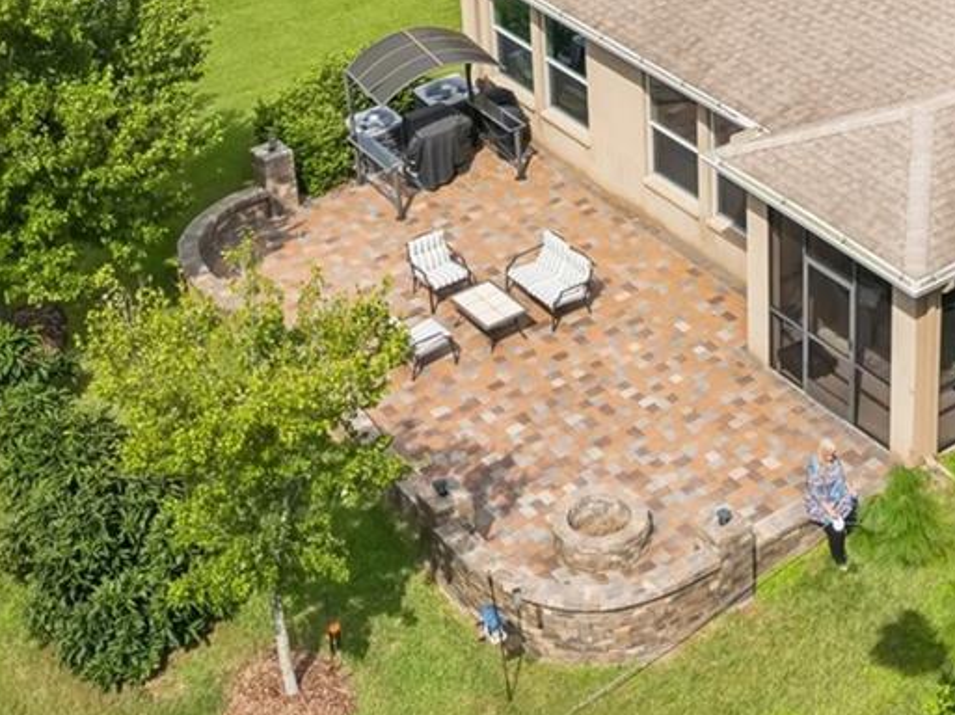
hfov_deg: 29.0
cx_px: 698
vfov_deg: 21.2
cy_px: -62
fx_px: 1820
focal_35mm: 66
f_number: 2.8
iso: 100
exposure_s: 1/1600
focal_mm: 8.4
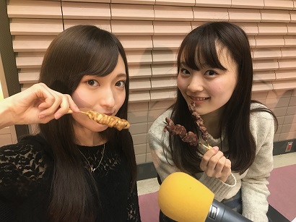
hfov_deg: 63.5
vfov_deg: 49.7
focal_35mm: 28
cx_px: 148
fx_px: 239
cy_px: 111
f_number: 1.8
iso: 50
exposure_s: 1/17
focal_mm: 3.99
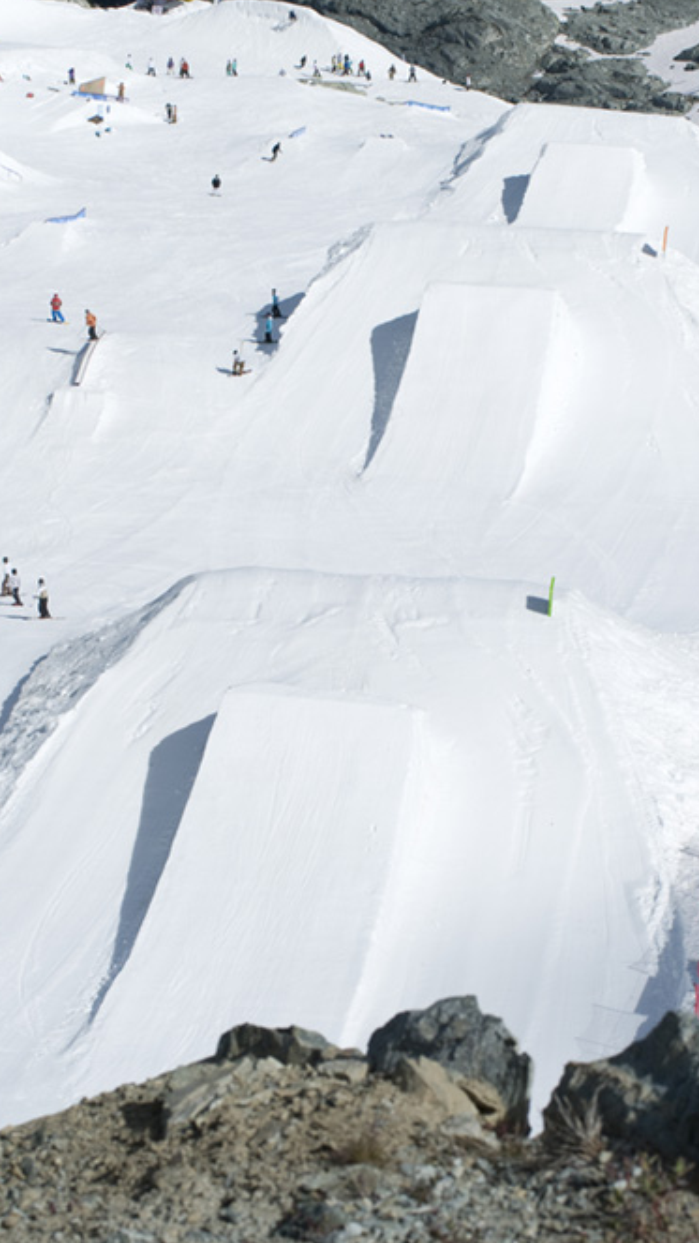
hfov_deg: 10.1
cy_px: 651
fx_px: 3954
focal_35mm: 120
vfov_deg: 17.9
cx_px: 393
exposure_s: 1/800
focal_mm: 70
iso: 200
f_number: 9
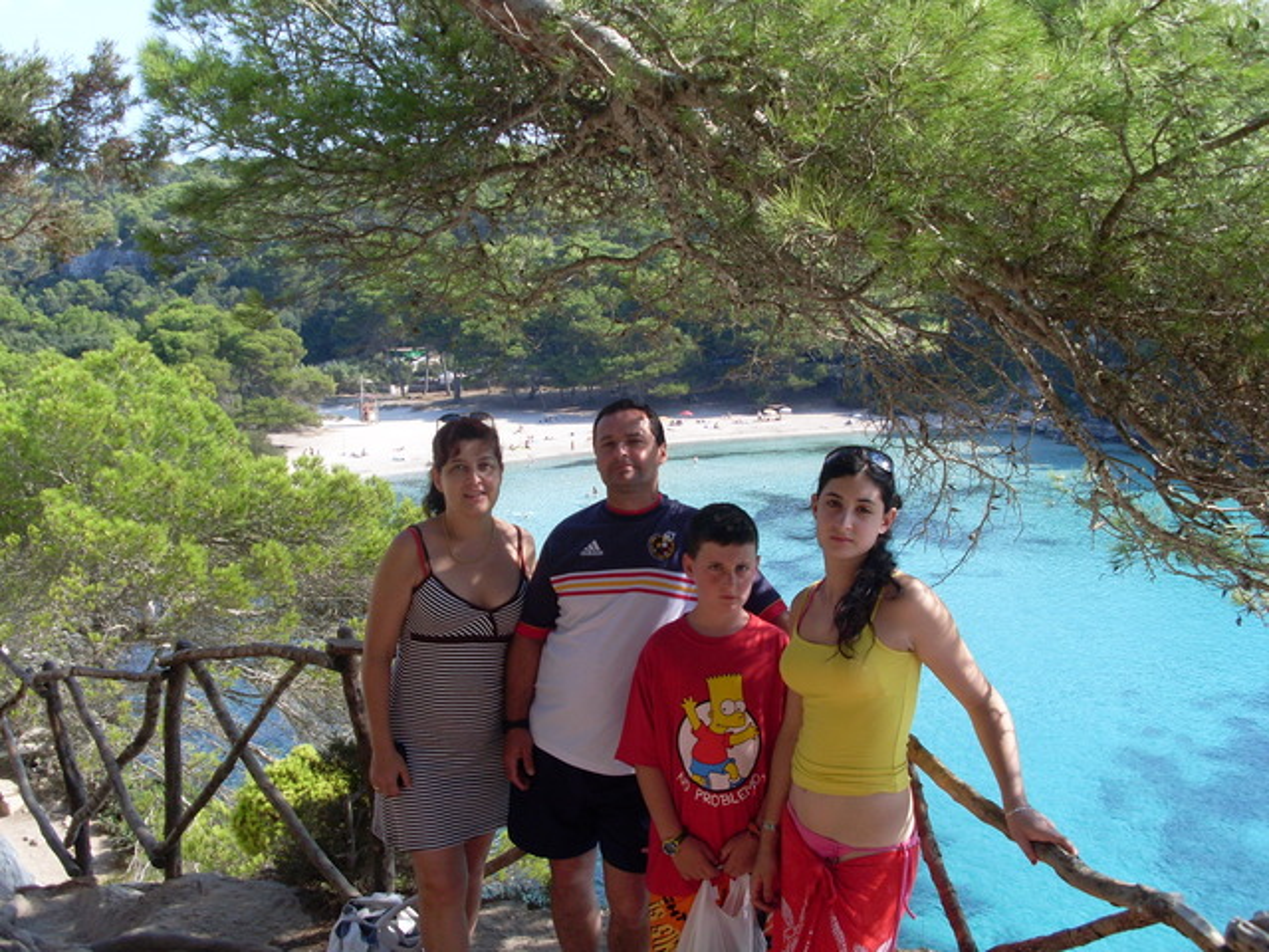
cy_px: 476
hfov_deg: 49.0
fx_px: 1393
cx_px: 634
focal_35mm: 38
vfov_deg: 37.7
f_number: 7.7
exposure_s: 1/125
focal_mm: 6.3
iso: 80
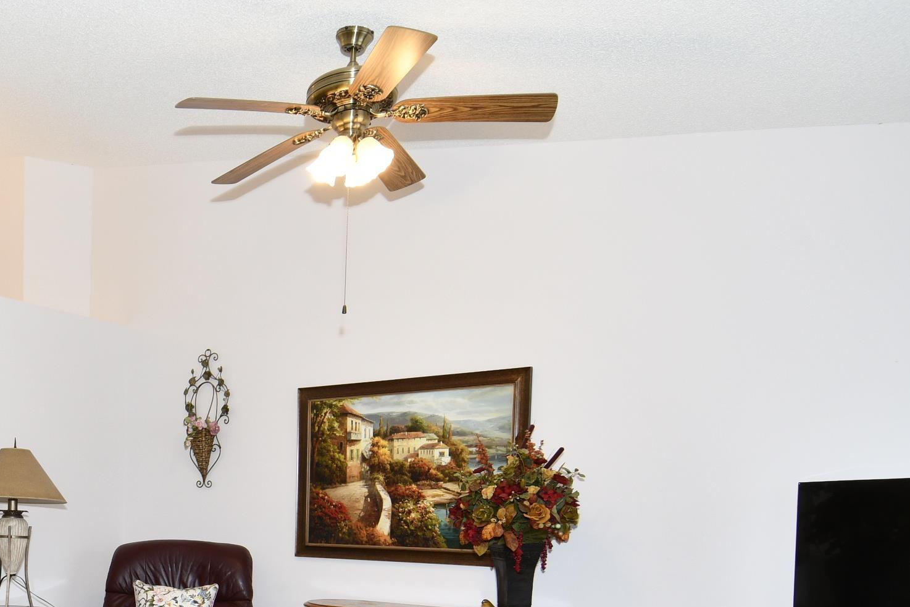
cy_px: 542
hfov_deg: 49.3
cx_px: 79
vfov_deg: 36.6
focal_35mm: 34
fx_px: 859
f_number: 5.6
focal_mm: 12
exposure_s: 1/60
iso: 400
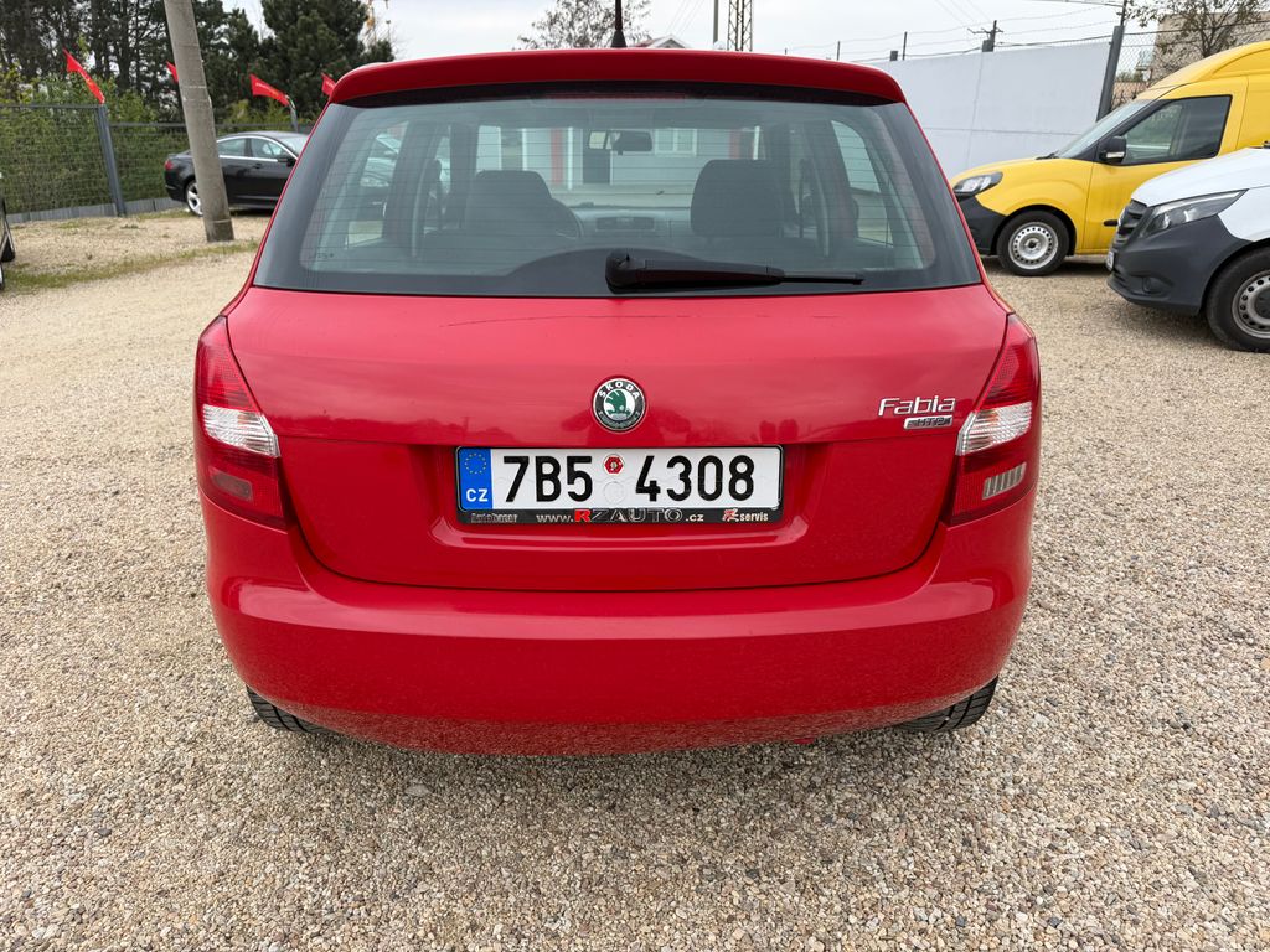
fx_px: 881
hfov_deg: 71.6
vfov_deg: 56.8
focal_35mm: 24
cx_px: 635
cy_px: 476
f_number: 1.78
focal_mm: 6.76
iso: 80
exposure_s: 1/654
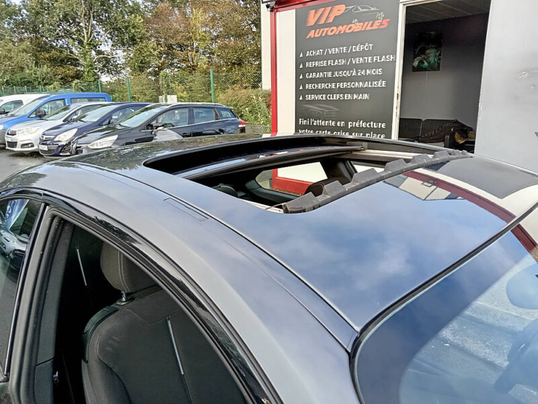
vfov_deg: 54.9
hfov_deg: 69.4
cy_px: 202
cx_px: 269
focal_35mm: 25
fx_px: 389
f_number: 1.8
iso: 115
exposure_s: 1/100
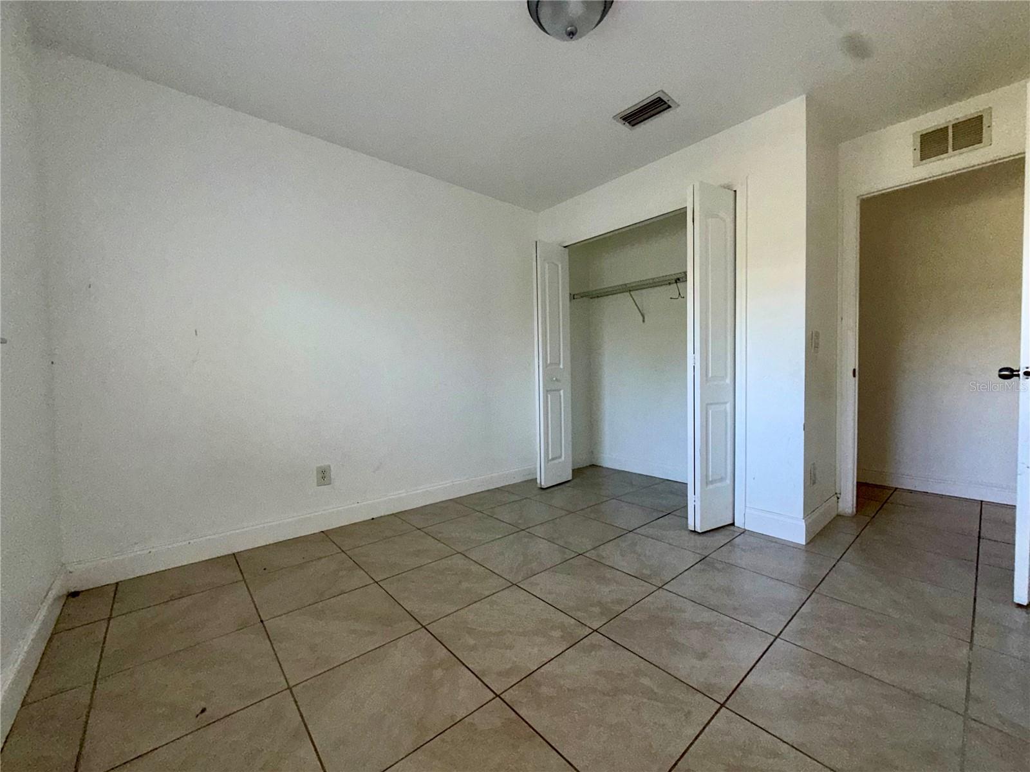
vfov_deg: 85.7
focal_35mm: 14
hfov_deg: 102.1
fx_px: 417
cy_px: 386
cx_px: 515
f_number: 2.2
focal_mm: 2.22
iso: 125
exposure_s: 1/121
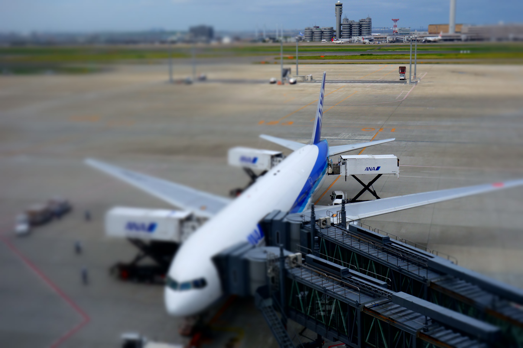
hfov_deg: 41.9
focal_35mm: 47
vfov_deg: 28.6
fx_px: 683
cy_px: 174
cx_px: 262
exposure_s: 1/1600
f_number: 5.6
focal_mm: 17.6
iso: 200
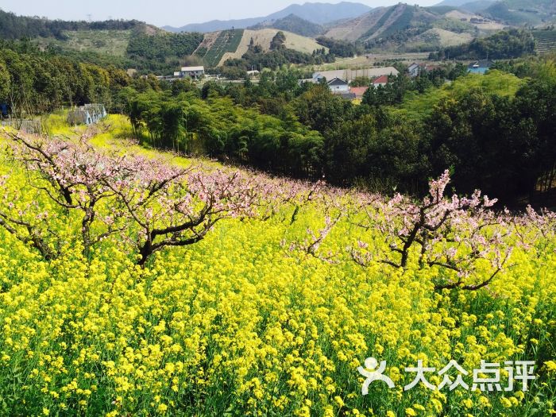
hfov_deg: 60.0
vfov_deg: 46.8
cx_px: 278
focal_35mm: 30
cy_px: 208
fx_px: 482
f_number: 2.2
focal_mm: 4.12
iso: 40
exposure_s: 1/1953
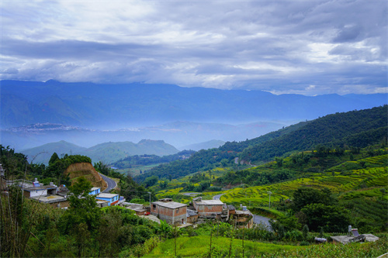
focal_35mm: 45
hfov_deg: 43.6
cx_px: 194
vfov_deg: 29.8
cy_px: 129
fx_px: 485
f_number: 16
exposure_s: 1/125
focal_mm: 30
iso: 200
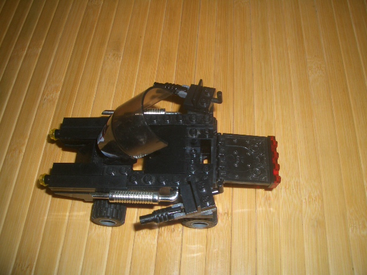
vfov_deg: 40.7
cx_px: 184
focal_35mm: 35
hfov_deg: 52.6
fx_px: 371
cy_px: 138
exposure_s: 1/60
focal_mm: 5.8
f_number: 4.3
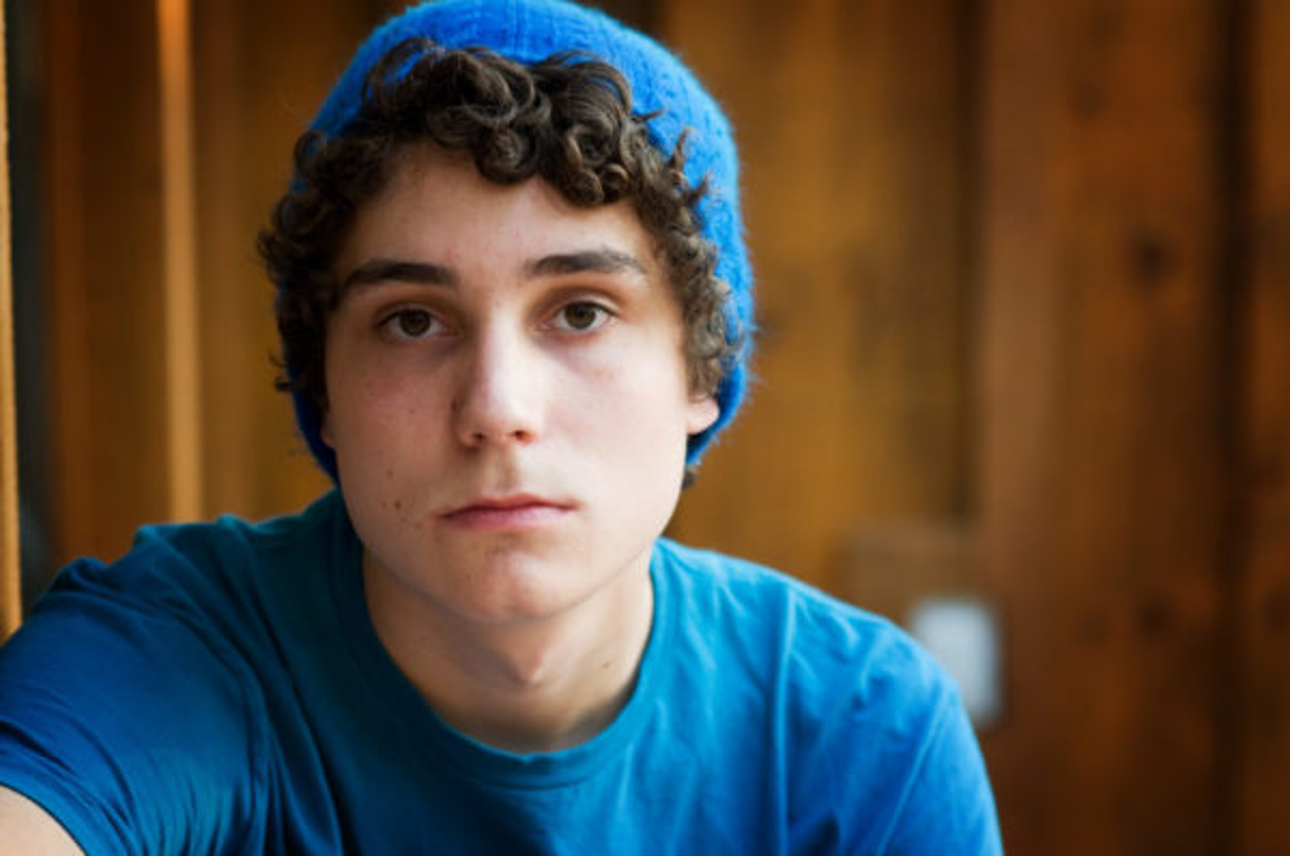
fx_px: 4561
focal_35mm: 128
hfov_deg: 16.1
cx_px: 645
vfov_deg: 10.7
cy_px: 428
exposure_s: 1/160
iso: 400
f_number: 3.2
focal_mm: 85
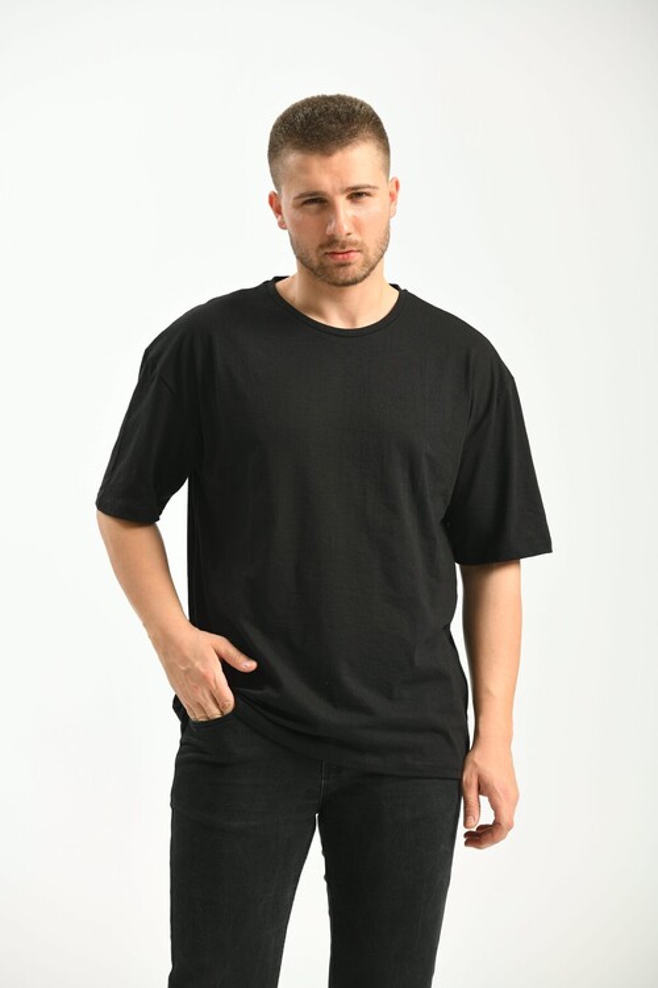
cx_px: 329
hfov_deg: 10.2
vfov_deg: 15.2
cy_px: 494
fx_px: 3701
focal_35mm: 135
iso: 100
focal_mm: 135
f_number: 5.6
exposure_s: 1/160
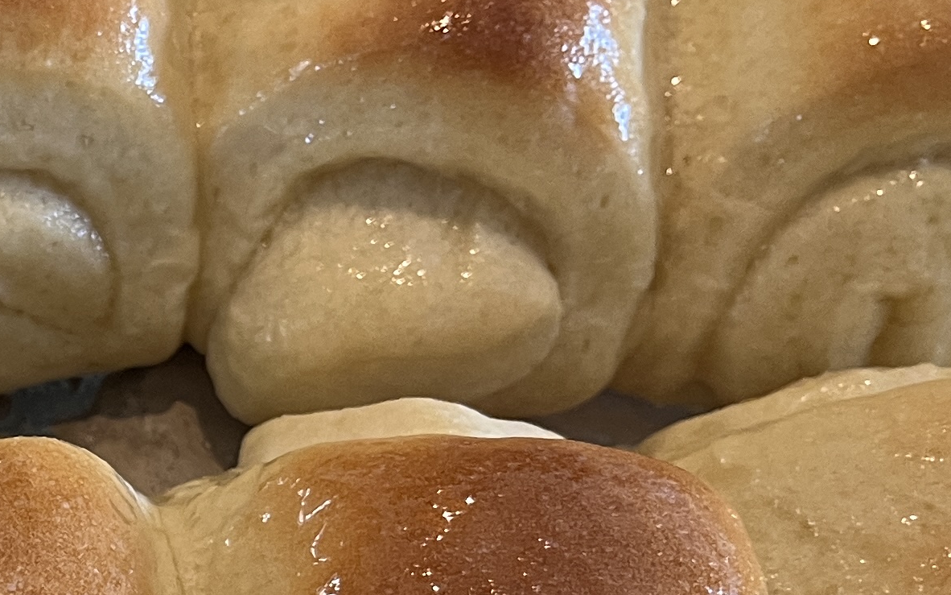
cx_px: -331
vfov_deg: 13.5
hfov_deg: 20.0
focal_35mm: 94
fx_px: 2437
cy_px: 708
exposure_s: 1/60
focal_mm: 5.1
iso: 160
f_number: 1.6
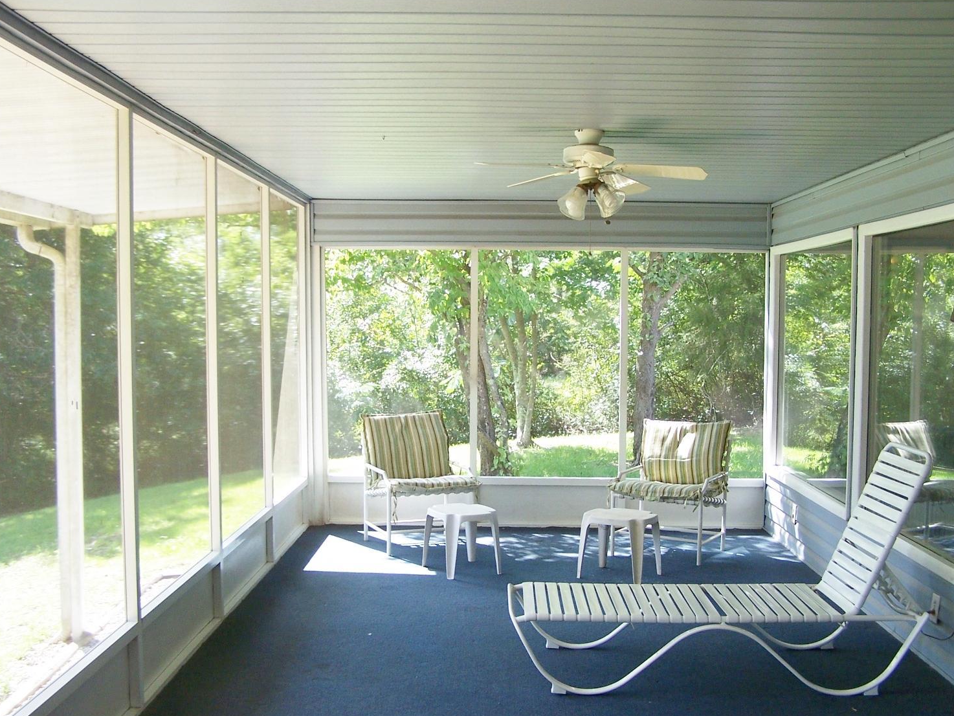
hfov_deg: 46.8
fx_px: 1103
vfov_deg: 36.0
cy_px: 370
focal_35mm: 40
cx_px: 493
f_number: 2.8
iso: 80
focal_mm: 6.3
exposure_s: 1/60
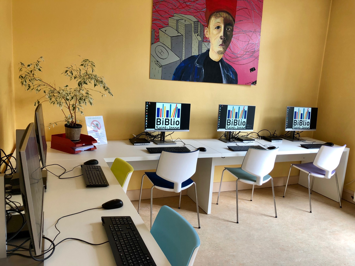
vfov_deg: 49.7
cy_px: 133
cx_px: 178
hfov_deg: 63.4
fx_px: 287
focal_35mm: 28
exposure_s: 1/33
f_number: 1.8
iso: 32
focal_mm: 3.99
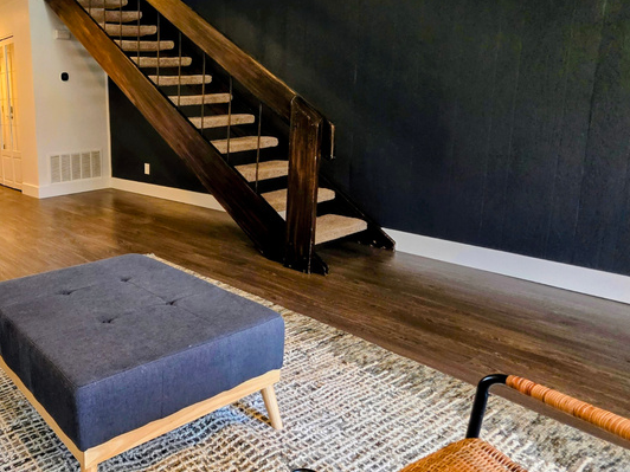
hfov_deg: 58.3
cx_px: 52
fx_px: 455
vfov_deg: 54.4
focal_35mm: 25
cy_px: 183
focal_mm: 2.2
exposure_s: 1/120
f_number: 1.9
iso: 200
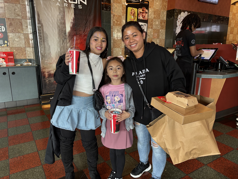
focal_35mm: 26
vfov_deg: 53.1
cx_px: 119
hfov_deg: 67.3
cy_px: 90
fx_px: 179
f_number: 1.6
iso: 160
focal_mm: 5.96
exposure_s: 1/60
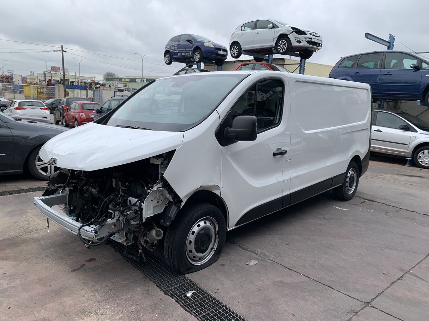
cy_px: 160
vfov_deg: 53.1
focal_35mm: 26
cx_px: 214
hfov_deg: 67.3
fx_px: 322
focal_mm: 4.25
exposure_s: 1/1054
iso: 25
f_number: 1.8
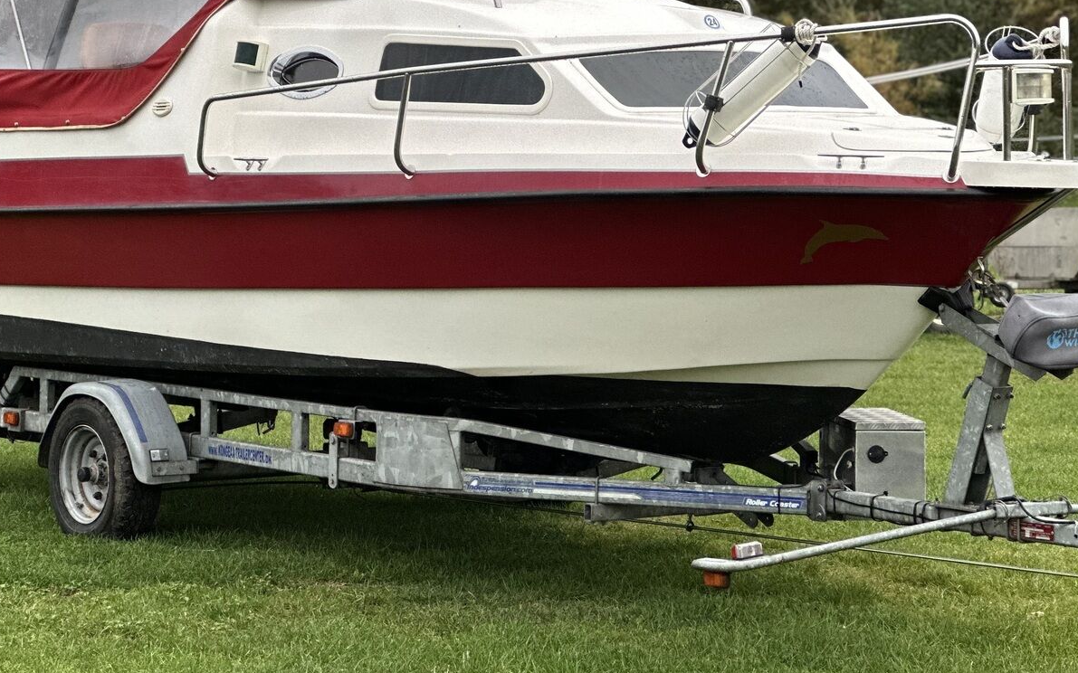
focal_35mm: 117
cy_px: 148
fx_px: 3437
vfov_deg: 11.2
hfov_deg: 17.8
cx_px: 498
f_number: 2.8
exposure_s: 1/121
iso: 160
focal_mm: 9
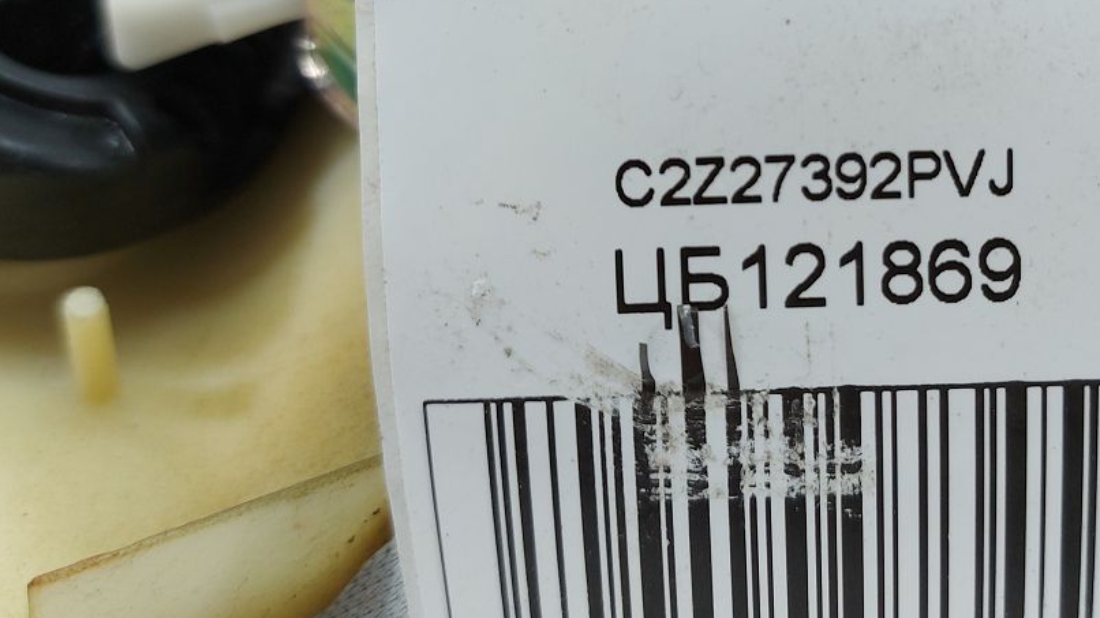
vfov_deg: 26.0
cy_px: 111
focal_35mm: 45
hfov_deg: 44.5
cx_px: 773
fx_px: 1312
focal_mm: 5.23
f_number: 1.8
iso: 50
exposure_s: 1/50
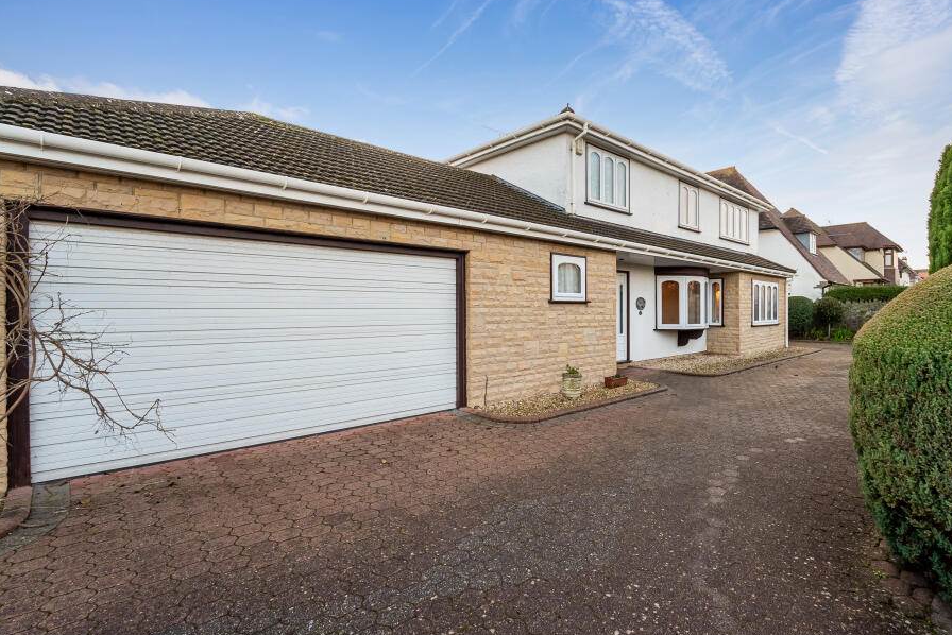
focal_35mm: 16
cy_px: 313
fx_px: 423
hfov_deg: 96.1
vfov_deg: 73.8
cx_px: 541
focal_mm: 14
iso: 500
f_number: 6.3
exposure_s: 1/160
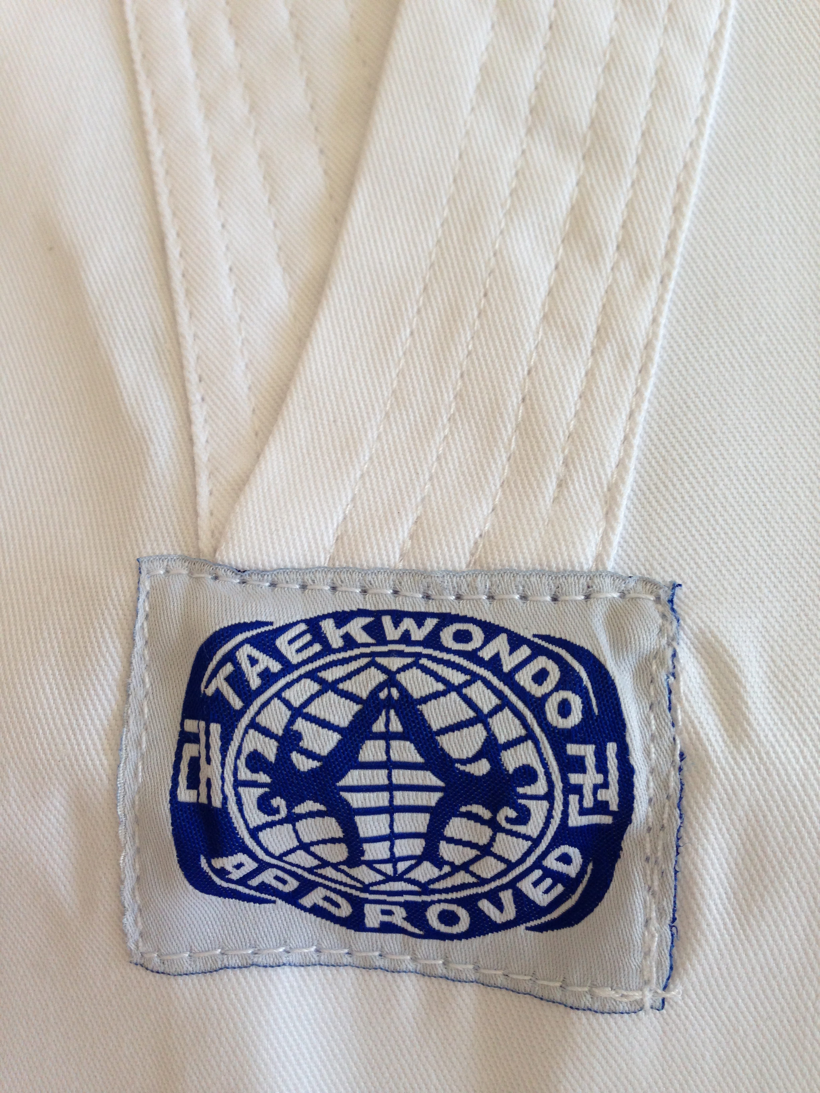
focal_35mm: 33
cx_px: 410
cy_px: 546
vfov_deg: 55.4
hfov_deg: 42.9
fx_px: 1042
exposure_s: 1/60
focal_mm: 4.12
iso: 64
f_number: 2.4
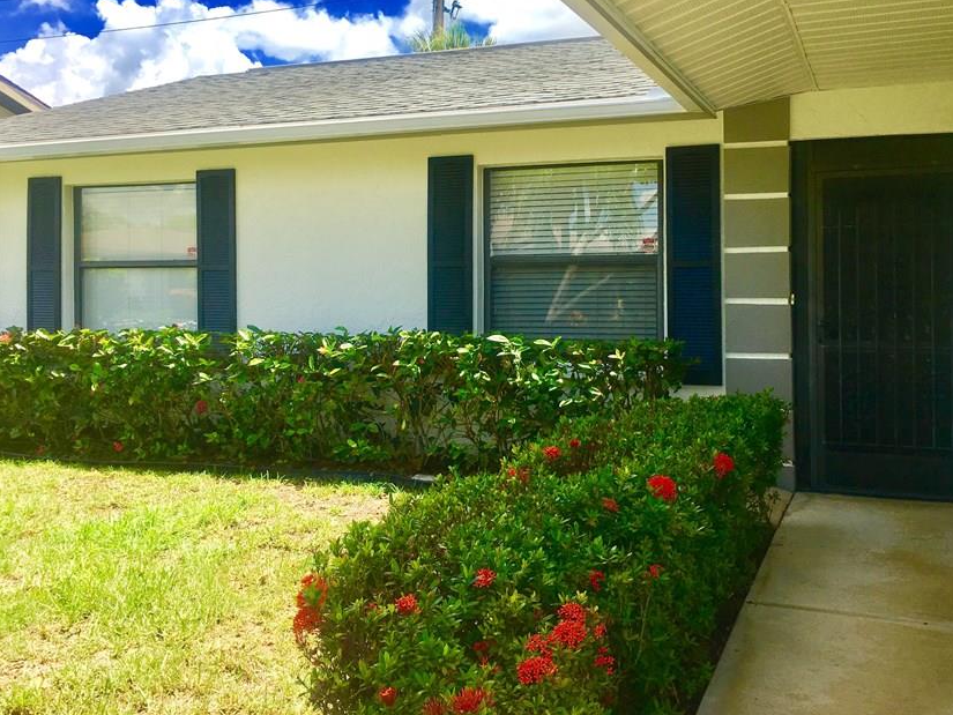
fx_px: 991
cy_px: 290
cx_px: 497
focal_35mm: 36
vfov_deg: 39.5
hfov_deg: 51.3
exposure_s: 1/864
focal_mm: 4.15
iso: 25
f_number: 2.2
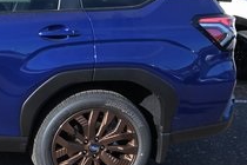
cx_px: -102
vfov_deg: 23.3
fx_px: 398
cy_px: 57
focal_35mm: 58
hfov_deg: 26.9
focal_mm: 19
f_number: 22
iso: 320
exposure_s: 1/30
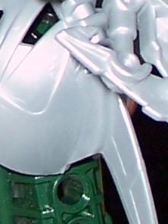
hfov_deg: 3.5
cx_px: -308
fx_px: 2673
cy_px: -223
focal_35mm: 413
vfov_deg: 4.7
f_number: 3.4
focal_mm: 8.6
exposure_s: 1/60
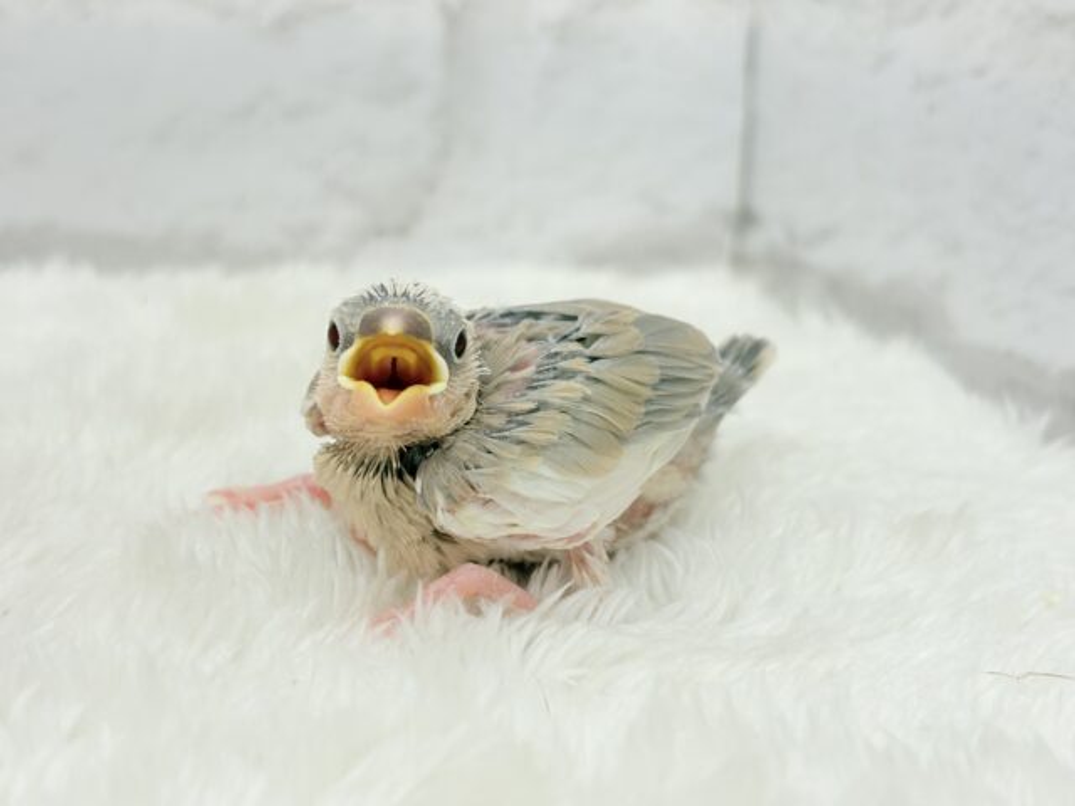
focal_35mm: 52
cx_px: 538
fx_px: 1615
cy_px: 403
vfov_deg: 28.0
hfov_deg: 36.8
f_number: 1.6
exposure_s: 1/50
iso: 40
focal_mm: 5.96
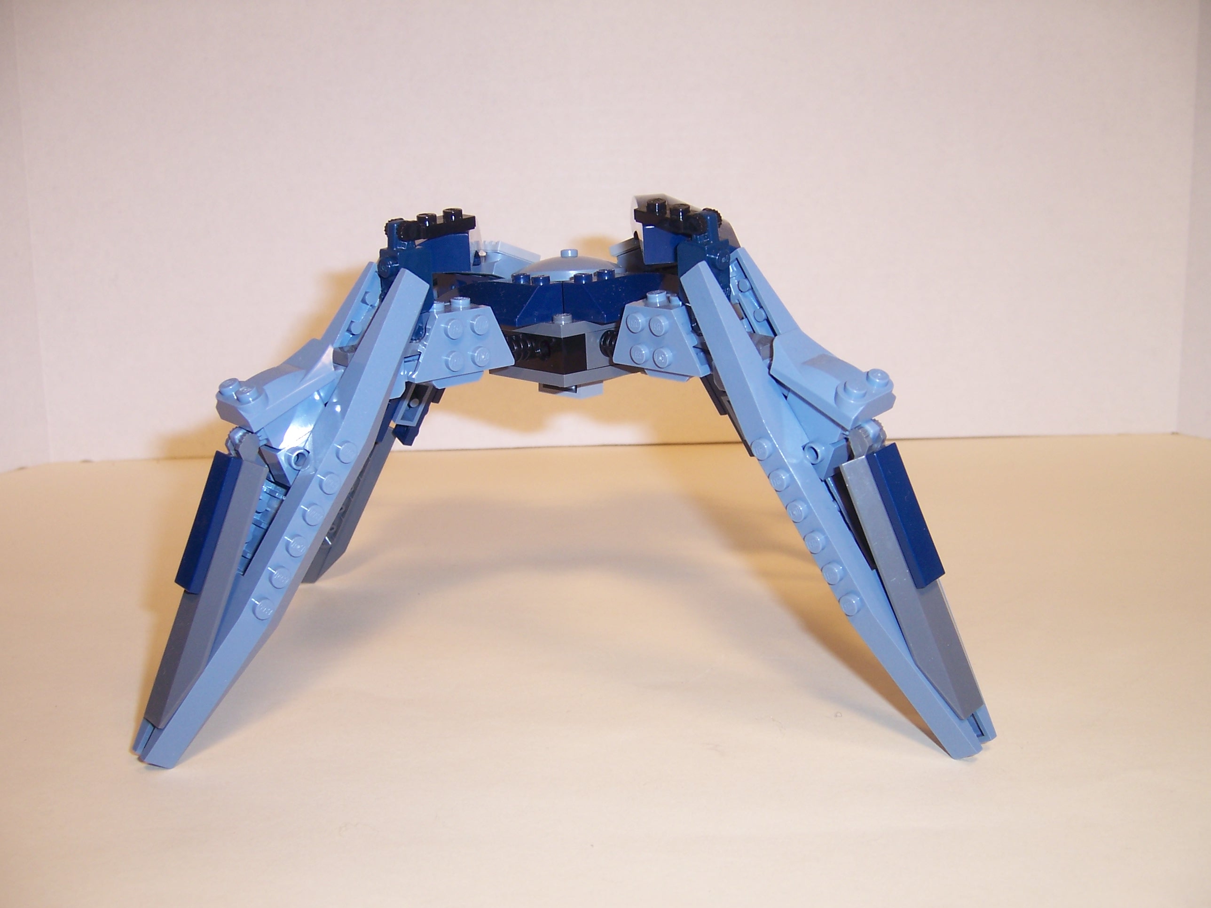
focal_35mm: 36
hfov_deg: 51.4
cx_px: 606
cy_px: 454
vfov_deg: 39.7
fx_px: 1259
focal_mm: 6.2
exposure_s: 1/200
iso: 80
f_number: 2.8
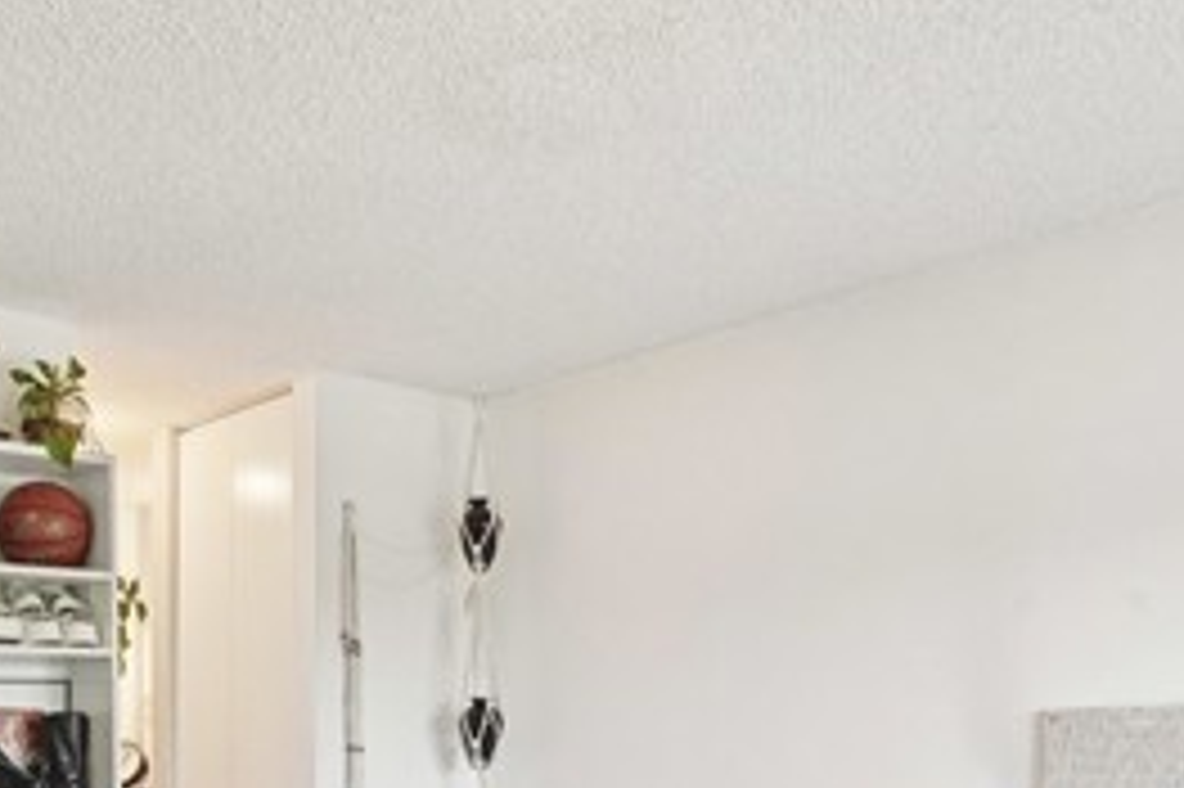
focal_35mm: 39
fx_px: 1282
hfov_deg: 49.1
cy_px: 802
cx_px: 437
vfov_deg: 31.4
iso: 400
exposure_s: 1/10
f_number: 8
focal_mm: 16
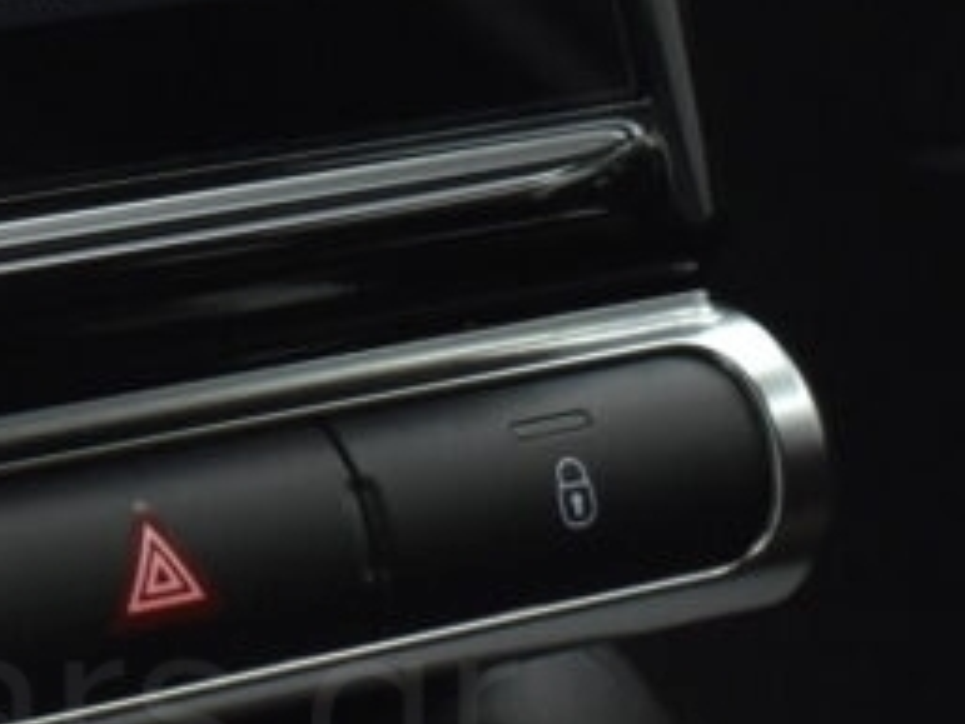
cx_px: -503
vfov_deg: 10.0
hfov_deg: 12.9
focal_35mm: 144
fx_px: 4014
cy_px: -386
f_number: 4
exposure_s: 1/125
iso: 1600
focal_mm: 25
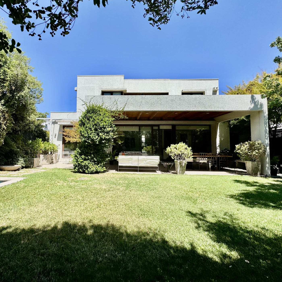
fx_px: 157
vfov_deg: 84.0
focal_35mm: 17
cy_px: 138
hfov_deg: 83.2
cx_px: 117
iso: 50
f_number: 2.2
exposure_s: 1/1832
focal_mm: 2.22
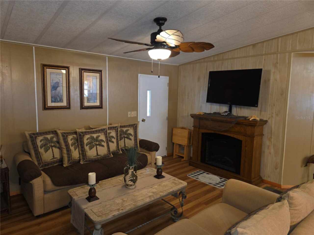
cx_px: 157
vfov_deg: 58.9
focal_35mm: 23
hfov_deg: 73.9
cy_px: 118
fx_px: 209
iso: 100
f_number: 1.7
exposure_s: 1/24
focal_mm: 6.3
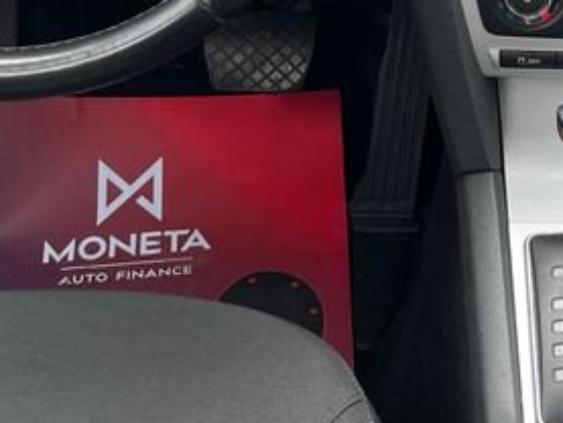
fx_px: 1562
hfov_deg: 19.9
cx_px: 549
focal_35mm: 96
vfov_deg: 15.1
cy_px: -18
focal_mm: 5.1
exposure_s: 1/122
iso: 80
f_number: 1.6
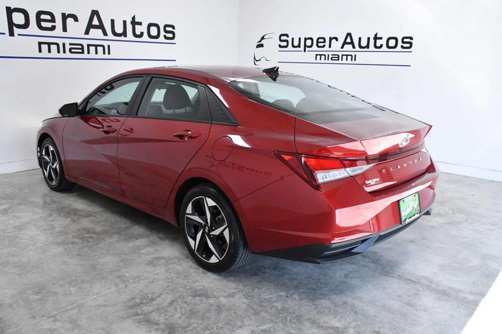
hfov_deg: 61.9
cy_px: 167
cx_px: 251
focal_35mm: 30
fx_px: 418
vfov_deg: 43.6
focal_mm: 20
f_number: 10
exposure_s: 1/400
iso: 2500
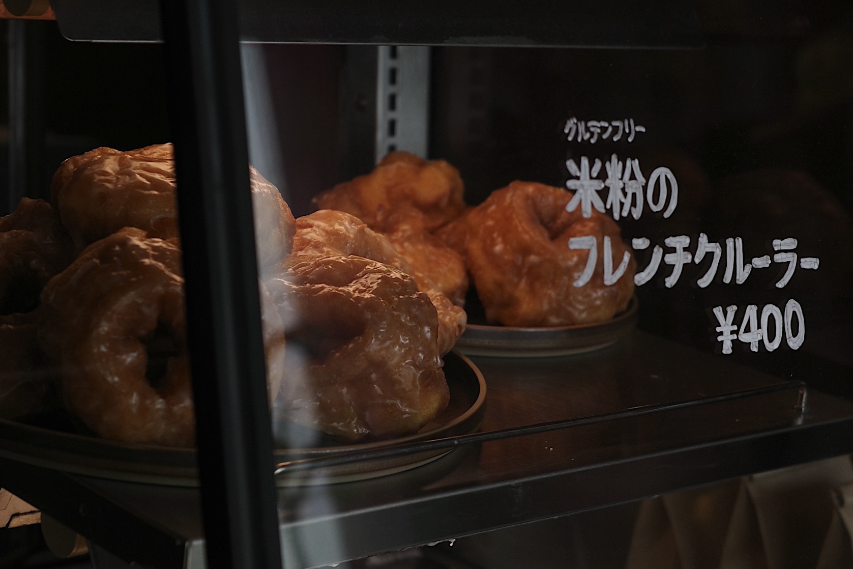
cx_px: 426
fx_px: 1682
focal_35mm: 71
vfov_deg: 19.2
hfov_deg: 28.5
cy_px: 284
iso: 100
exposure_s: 1/320
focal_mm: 26
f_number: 2.8
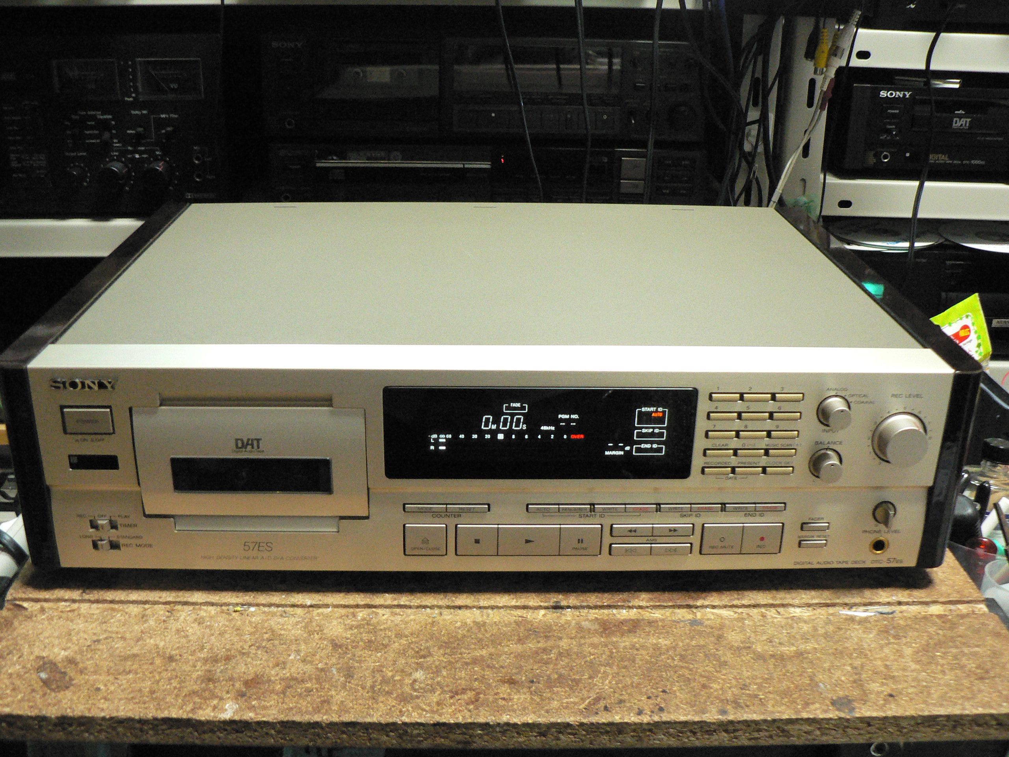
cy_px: 378
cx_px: 504
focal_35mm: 36
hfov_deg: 51.4
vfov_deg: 39.7
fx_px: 1049
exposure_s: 1/15
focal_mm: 6
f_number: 2.8
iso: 400
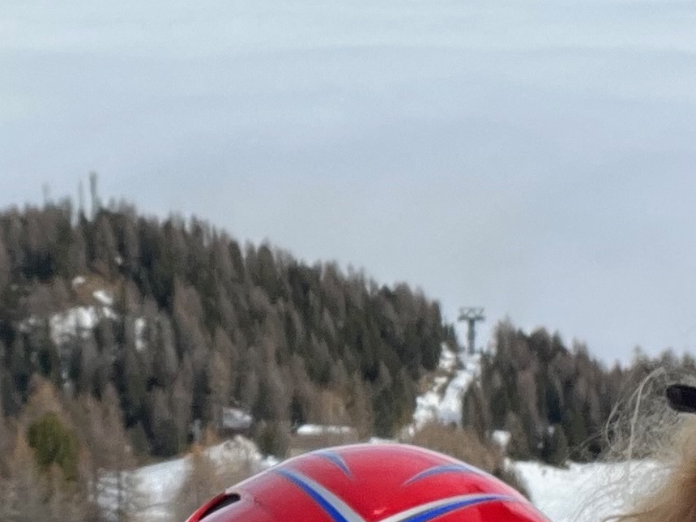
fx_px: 2171
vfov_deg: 13.7
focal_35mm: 108
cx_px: 197
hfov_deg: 18.1
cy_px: 300
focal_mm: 2.71
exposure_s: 1/1418
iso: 32
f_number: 2.2
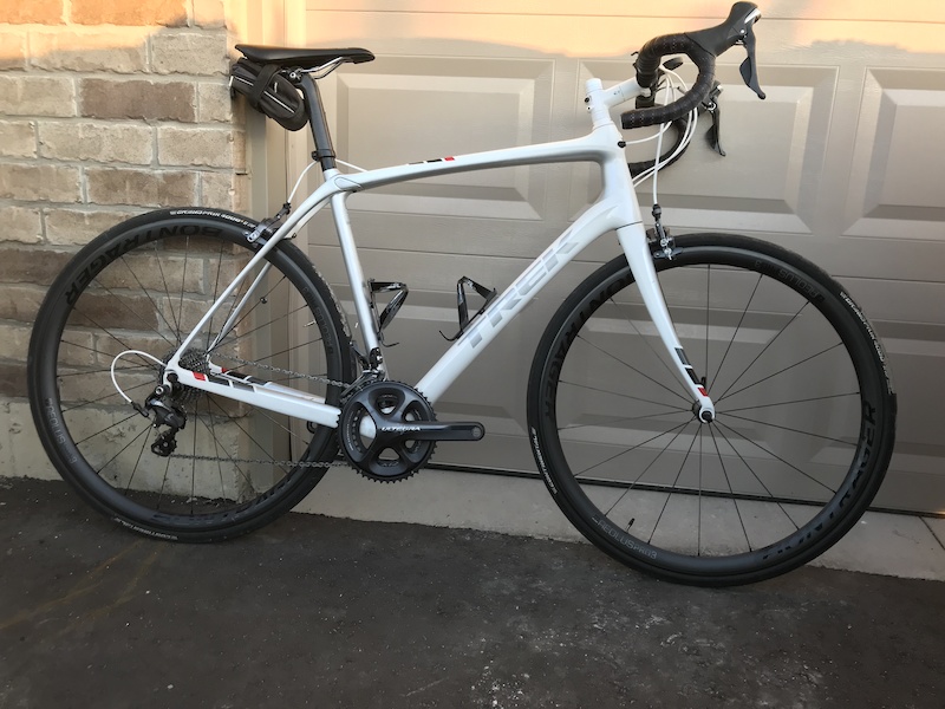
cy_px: 354
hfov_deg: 63.4
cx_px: 472
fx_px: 764
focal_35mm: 28
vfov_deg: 49.7
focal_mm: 3.99
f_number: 1.8
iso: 40
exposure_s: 1/120
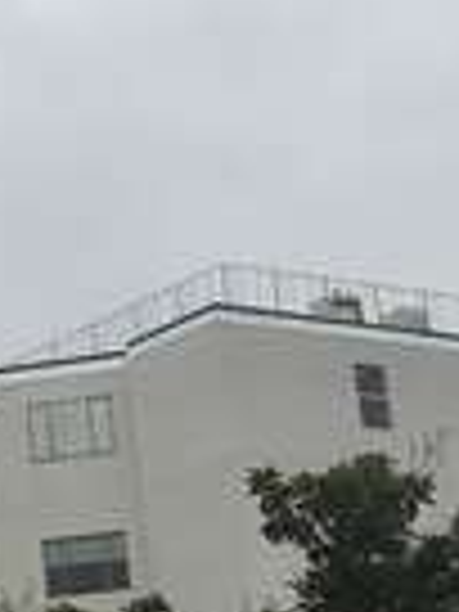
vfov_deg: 11.6
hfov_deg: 7.9
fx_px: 3023
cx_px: -752
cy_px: 378
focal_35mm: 171
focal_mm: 4.15
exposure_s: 1/2262
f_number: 2.2
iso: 25
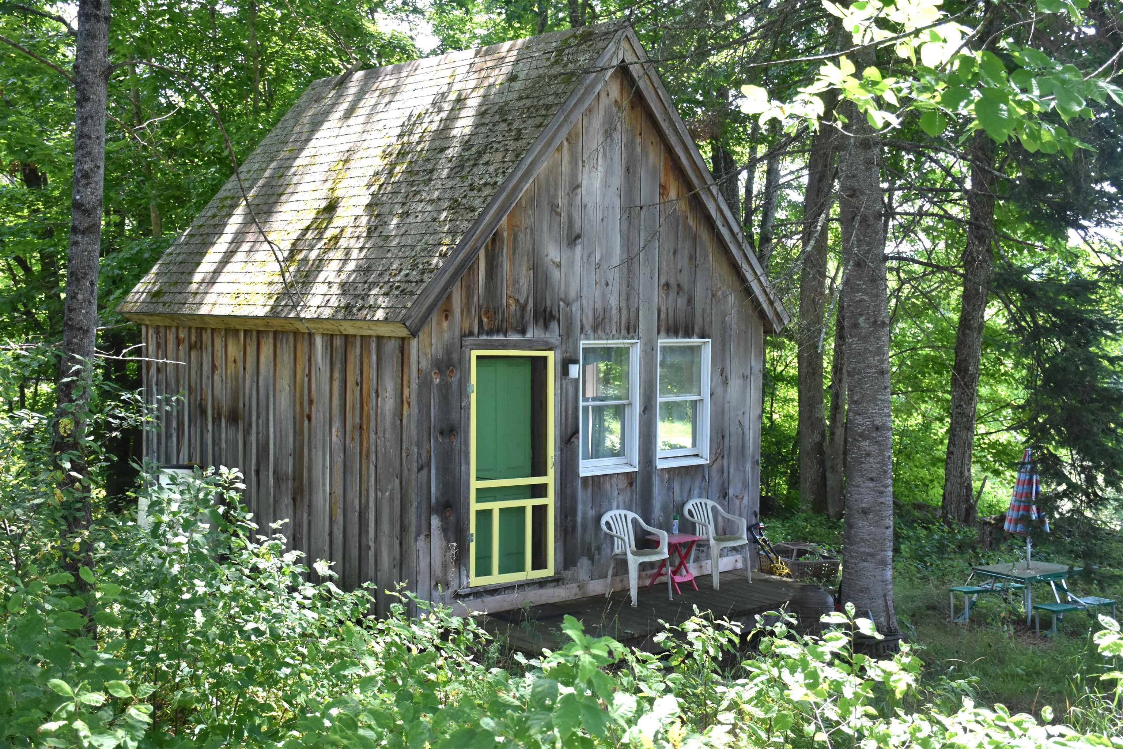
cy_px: 374
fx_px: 1404
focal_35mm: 45
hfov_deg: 43.6
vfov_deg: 29.9
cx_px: 562
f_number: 5
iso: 800
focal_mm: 30
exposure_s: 1/100
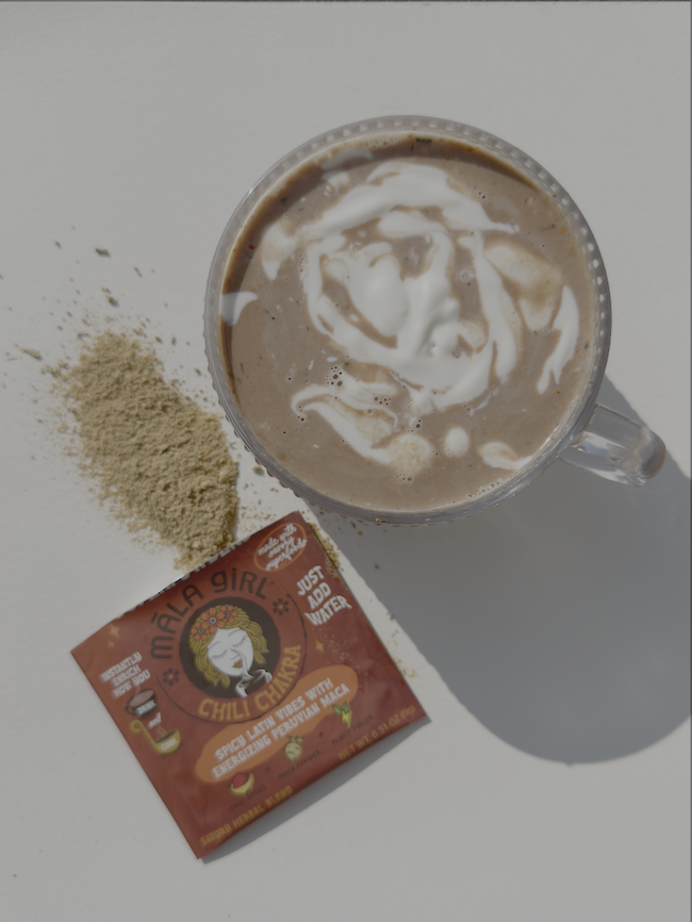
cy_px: 461
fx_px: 639
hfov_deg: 56.8
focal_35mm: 24
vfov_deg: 71.6
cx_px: 346
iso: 100
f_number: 1.78
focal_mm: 6.76
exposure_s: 1/22222
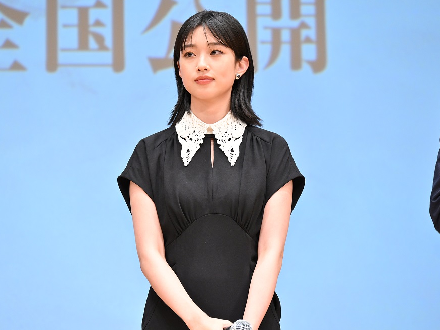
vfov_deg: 6.5
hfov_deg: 8.7
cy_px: 170
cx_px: 216
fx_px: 2886
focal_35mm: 227
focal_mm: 200
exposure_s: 1/200
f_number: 6.3
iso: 2000
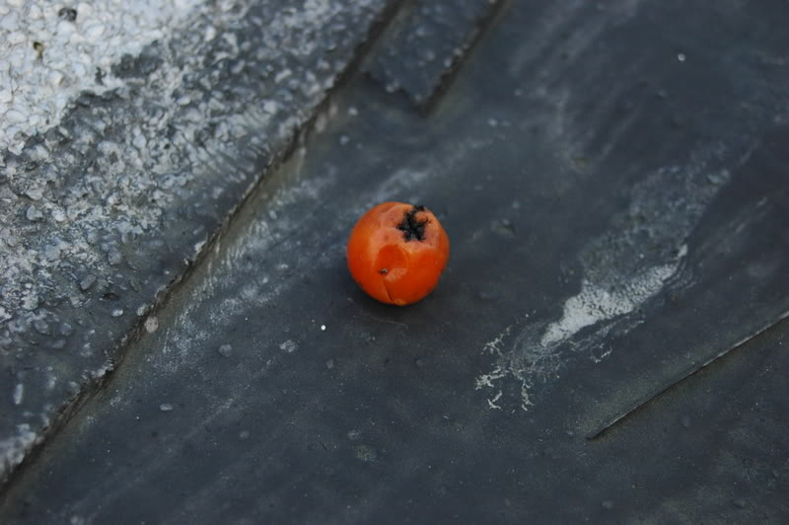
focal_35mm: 120
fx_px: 2628
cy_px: 262
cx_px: 394
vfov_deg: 11.4
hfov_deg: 17.1
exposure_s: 1/125
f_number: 6.3
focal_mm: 80
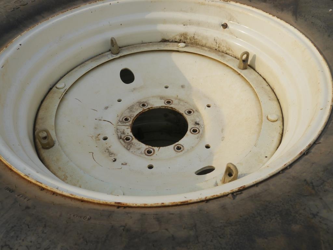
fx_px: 269
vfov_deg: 49.7
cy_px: 125
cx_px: 166
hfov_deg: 63.4
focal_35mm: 28
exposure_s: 1/500
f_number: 7.1
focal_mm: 14
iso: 160
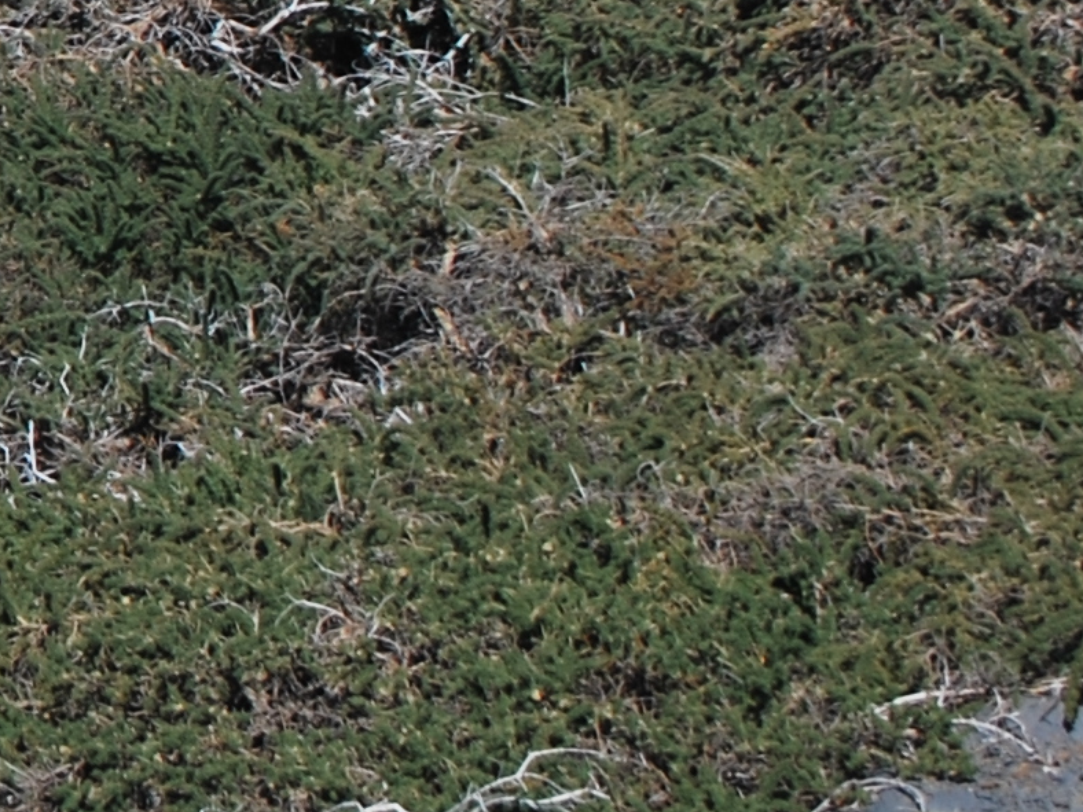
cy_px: -447
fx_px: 7102
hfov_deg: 8.0
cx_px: -1554
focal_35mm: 227
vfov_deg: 6.5
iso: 100
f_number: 9
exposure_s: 1/320
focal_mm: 32
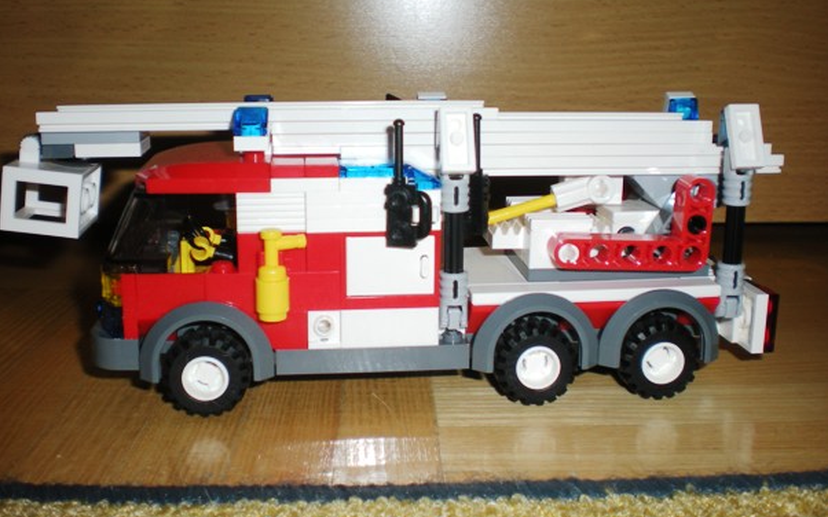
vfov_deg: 31.2
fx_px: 925
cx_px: 411
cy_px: 216
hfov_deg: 48.2
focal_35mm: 41
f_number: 3.1
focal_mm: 6.3
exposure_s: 1/60
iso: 64
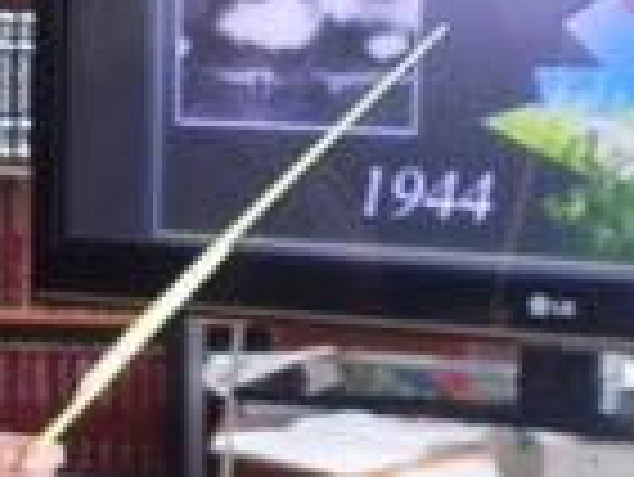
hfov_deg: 15.8
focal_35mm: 124
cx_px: 130
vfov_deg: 12.0
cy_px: 194
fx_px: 2273
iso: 200
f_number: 3.9
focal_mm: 6.9
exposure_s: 1/30
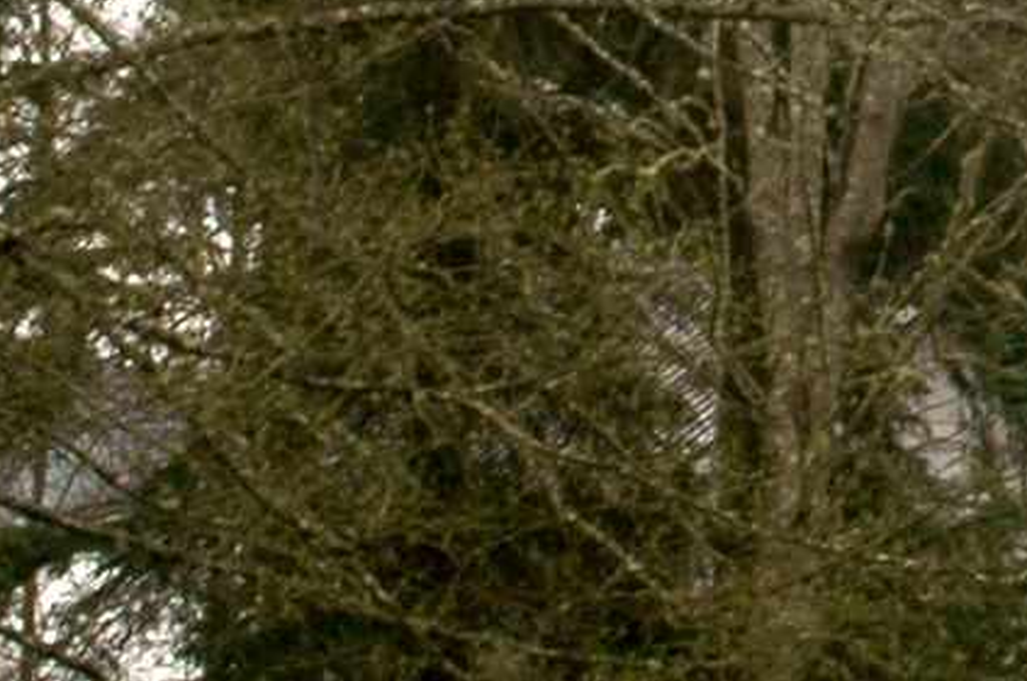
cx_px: 1458
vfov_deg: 5.4
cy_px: -409
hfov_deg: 8.1
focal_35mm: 249
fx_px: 7093
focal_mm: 28
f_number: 5.6
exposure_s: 1/125
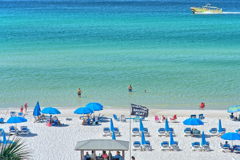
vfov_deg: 12.2
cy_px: 77
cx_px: 152
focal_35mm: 112
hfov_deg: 18.2
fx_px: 747
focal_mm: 85
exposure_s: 1/250
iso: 100
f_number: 10
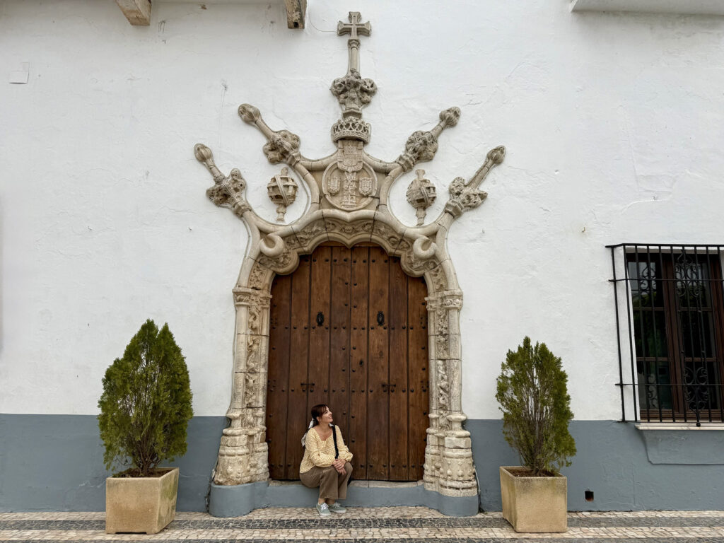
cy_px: 272
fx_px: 502
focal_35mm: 24
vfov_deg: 56.8
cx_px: 362
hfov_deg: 71.6
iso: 80
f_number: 1.78
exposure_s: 1/677
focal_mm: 6.76
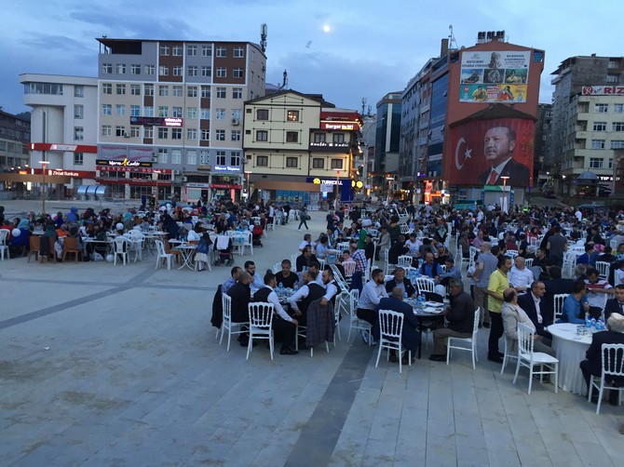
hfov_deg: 61.7
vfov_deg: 48.2
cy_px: 234
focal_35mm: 29
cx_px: 312
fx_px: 523
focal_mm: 4.15
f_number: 2.2
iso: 100
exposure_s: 1/33
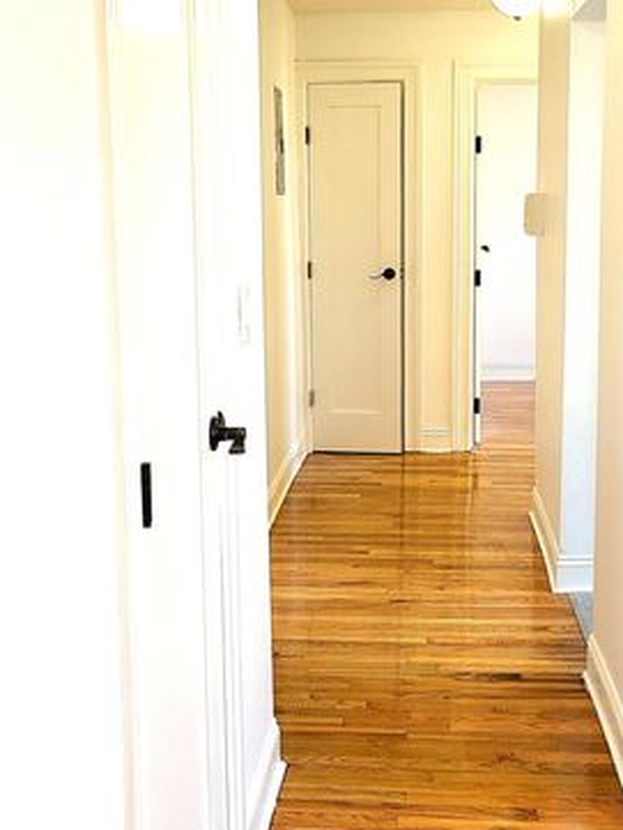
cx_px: 386
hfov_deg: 30.2
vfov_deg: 39.6
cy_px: 381
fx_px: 1151
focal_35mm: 48
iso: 64
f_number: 1.8
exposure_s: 1/60
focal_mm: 5.4
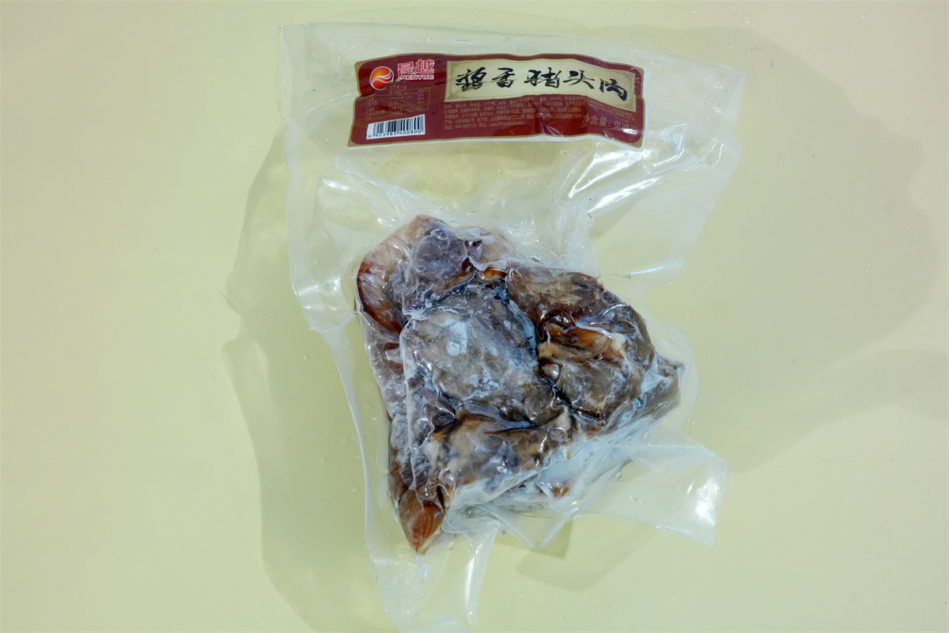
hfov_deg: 31.0
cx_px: 474
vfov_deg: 20.9
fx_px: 1713
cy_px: 316
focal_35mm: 65
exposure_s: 1/125
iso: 3200
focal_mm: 65
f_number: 13
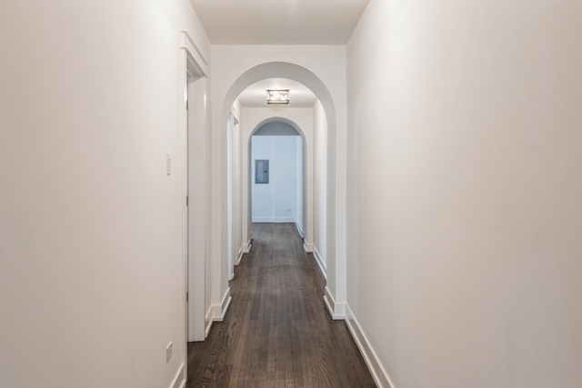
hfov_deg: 58.7
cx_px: 291
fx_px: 517
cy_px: 194
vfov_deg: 41.1
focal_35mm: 32
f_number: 8
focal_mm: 32
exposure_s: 1/3
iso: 320
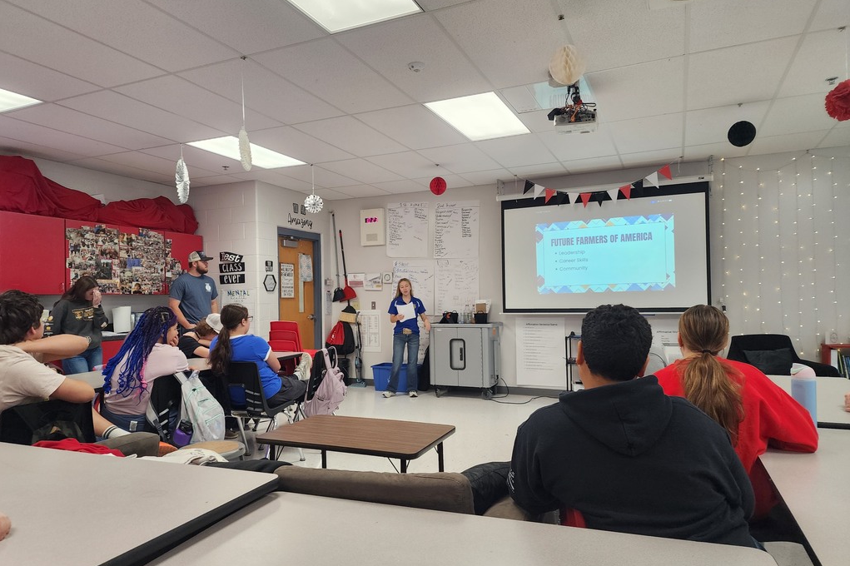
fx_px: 566
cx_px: 425
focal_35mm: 24
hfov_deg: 73.8
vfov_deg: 53.1
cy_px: 295
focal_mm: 6.4
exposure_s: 1/120
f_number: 1.8
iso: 200
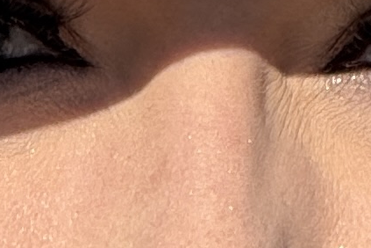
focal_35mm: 1189
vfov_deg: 1.2
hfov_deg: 1.7
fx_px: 12252
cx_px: 227
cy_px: 269
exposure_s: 1/1866
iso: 64
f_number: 2.8
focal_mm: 15.66
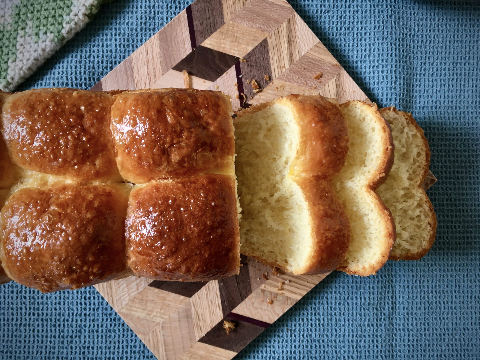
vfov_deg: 48.2
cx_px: 240
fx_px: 402
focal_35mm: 29
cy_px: 180
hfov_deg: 61.7
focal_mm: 4.15
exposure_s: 1/30
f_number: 2.2
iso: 32
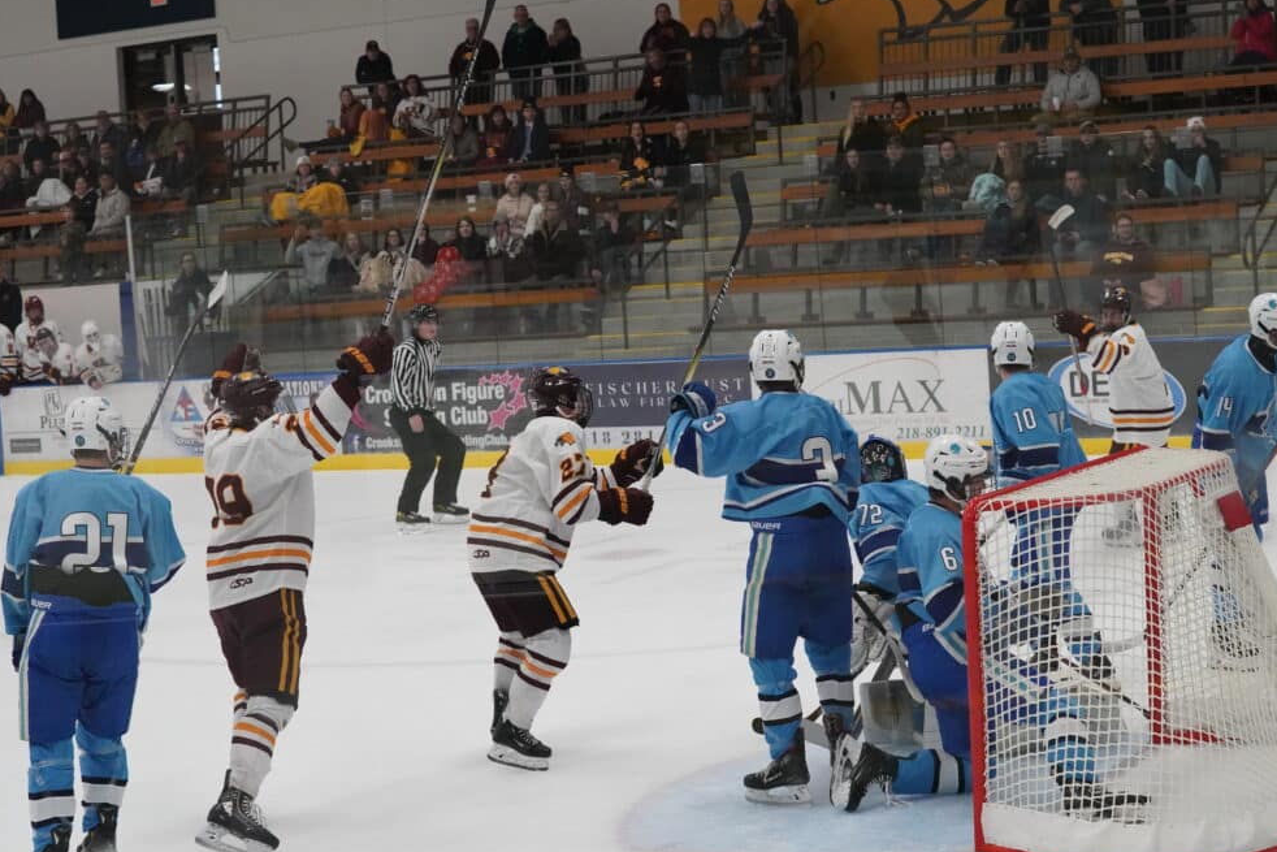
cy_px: 435
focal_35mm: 73
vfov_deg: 18.7
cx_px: 663
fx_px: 2590
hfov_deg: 27.7
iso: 12800
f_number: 5.6
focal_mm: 70
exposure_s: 1/1600
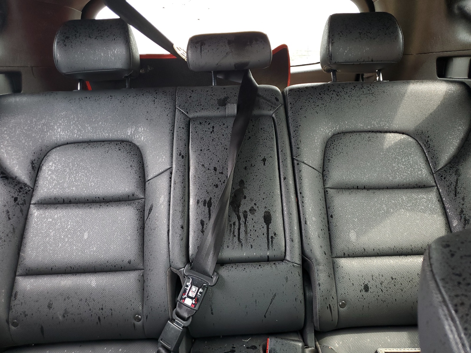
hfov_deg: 67.3
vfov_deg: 53.1
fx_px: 354
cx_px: 236
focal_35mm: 26
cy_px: 176
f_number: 1.5
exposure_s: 1/100
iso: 74
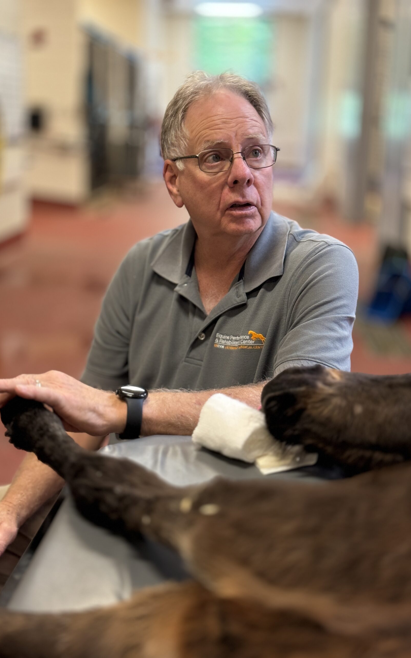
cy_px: 329
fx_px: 914
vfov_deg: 39.6
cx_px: 197
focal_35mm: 51
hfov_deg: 25.3
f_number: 1.78
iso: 200
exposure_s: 1/60
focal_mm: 6.76
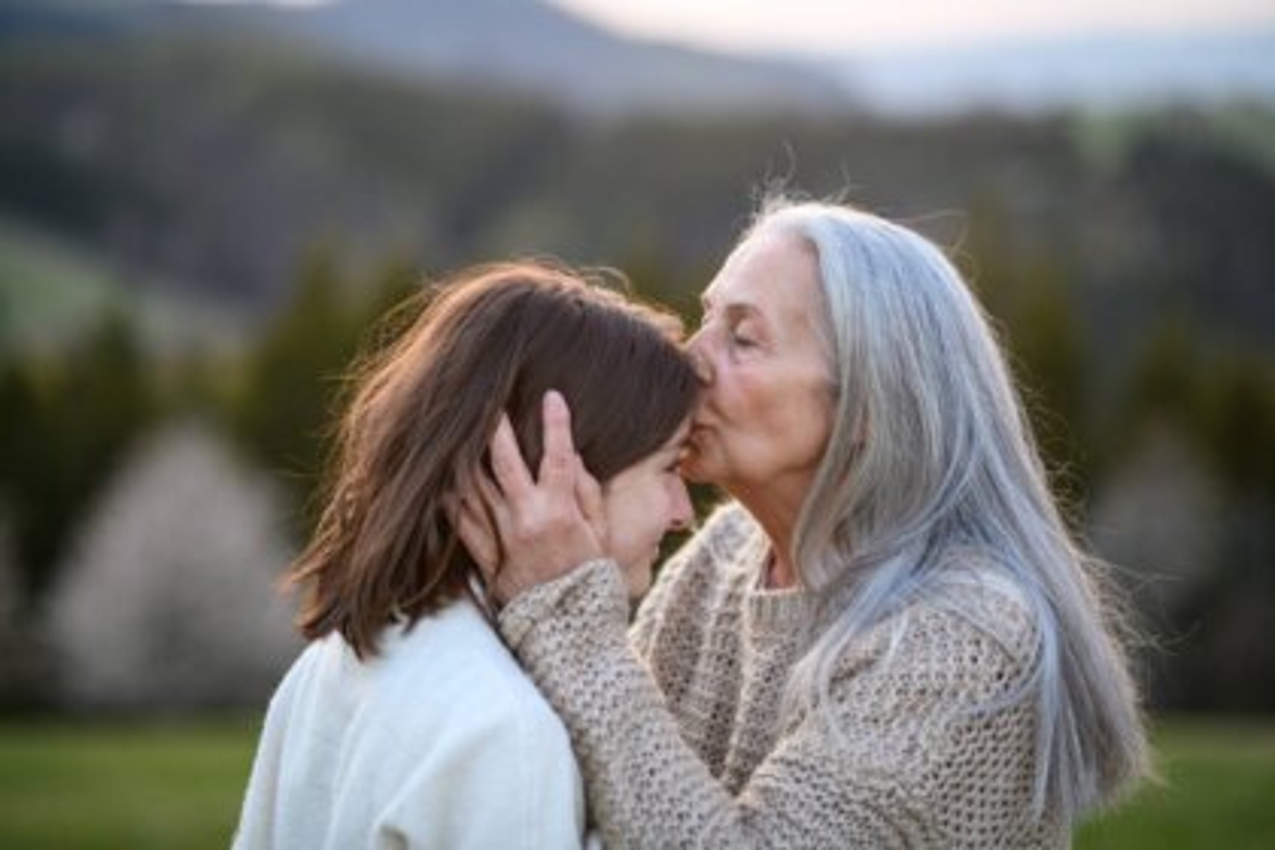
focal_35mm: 85
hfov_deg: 23.9
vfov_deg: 16.1
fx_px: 3010
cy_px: 425
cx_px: 638
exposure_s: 1/1000
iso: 640
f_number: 2
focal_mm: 85
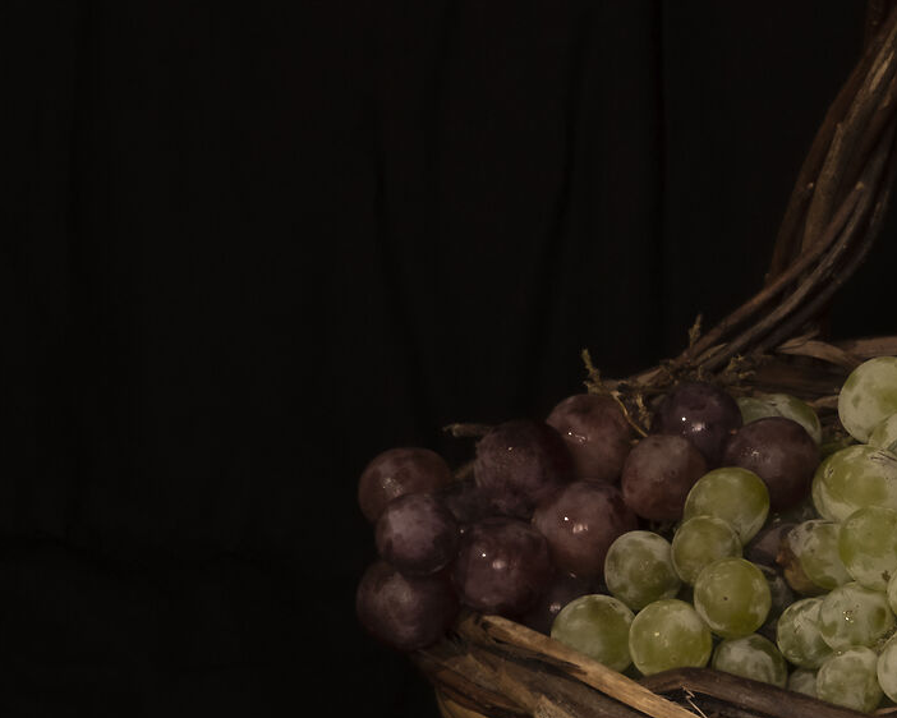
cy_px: 723
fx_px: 4514
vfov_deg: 9.0
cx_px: 1027
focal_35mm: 170
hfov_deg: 11.2
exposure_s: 1
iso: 200
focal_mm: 35
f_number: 13
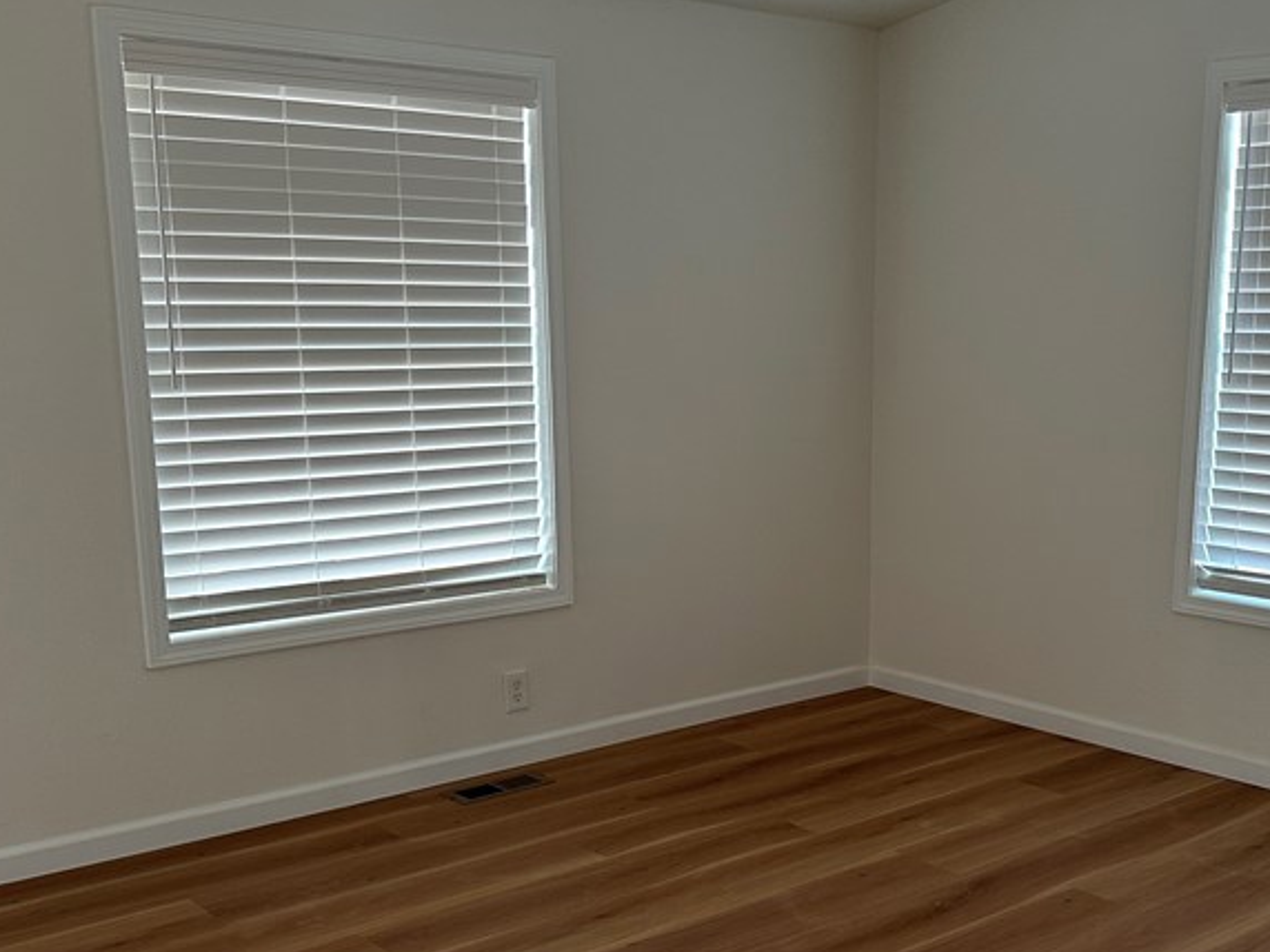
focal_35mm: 43
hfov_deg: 43.4
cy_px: 630
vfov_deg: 33.3
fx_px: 1578
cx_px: 826
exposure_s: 1/121
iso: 200
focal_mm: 6.86
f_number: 1.78
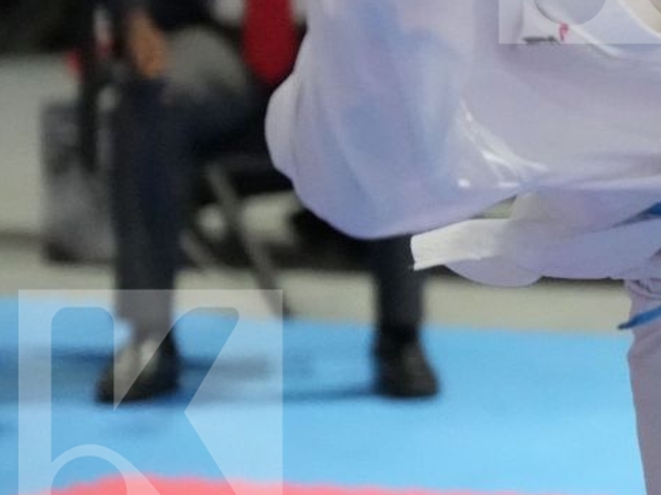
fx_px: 8226
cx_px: 1112
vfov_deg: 3.4
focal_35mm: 431
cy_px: -85
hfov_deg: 4.6
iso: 10000
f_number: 2.8
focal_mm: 116
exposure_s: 1/800
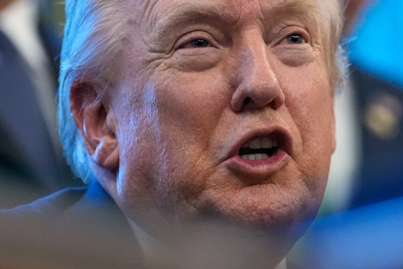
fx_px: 3135
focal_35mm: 280
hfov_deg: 7.4
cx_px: 245
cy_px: 109
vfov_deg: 4.9
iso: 6400
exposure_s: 1/400
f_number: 2.8
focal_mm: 125
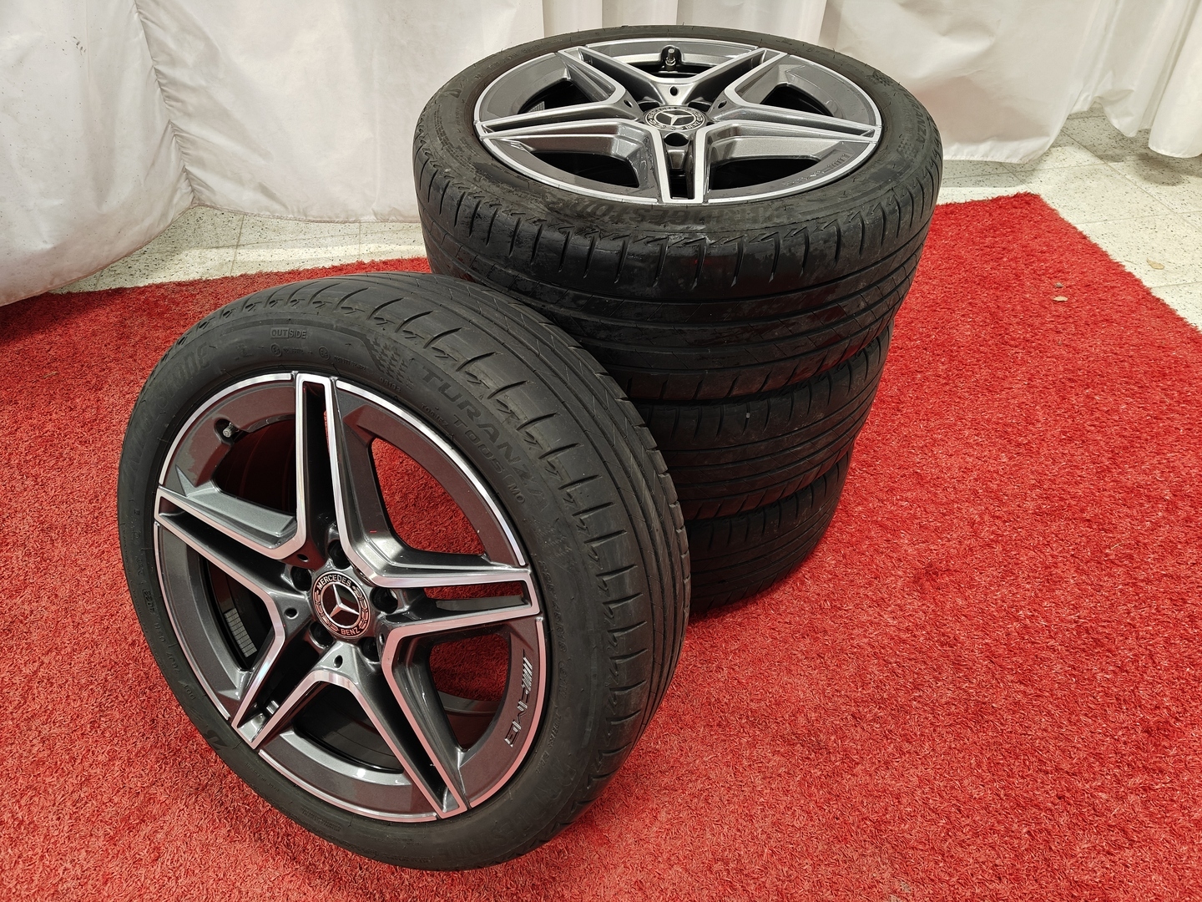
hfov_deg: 71.6
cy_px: 451
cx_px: 601
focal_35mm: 24
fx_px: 833
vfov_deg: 56.8
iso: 160
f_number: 1.8
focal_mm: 5.59
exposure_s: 1/56
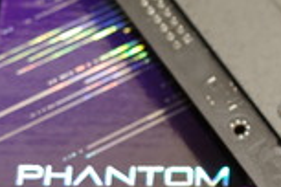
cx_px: 448
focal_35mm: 204
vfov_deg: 6.7
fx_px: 1592
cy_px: 6
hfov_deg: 9.7
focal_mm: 26
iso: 100
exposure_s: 1/10
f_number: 2.8
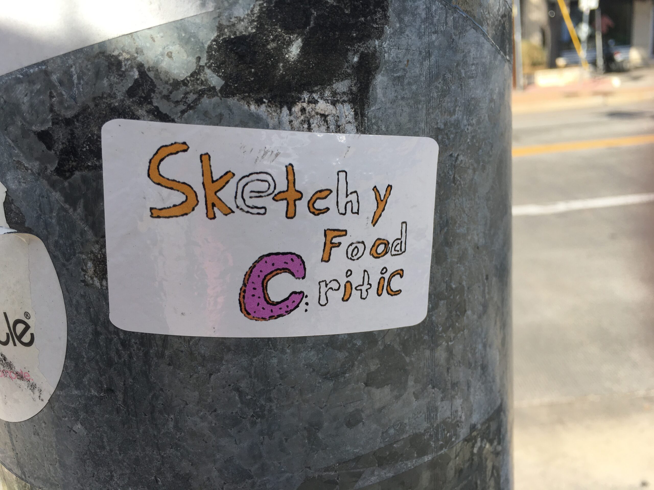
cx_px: 327
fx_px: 548
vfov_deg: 48.2
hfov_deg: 61.7
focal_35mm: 29
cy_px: 245
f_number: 2.2
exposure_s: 1/587
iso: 25
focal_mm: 4.15
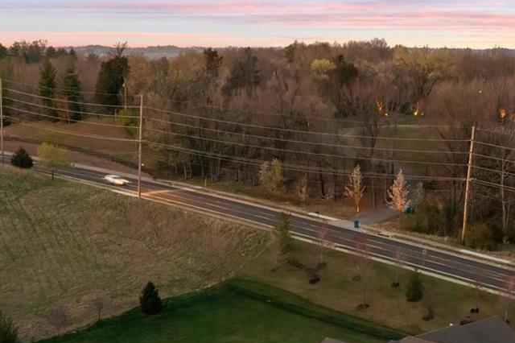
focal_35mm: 70
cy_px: 357
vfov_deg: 18.8
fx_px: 1001
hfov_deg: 28.8
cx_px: 193
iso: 800
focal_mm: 10.26
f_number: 4
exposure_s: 1/8
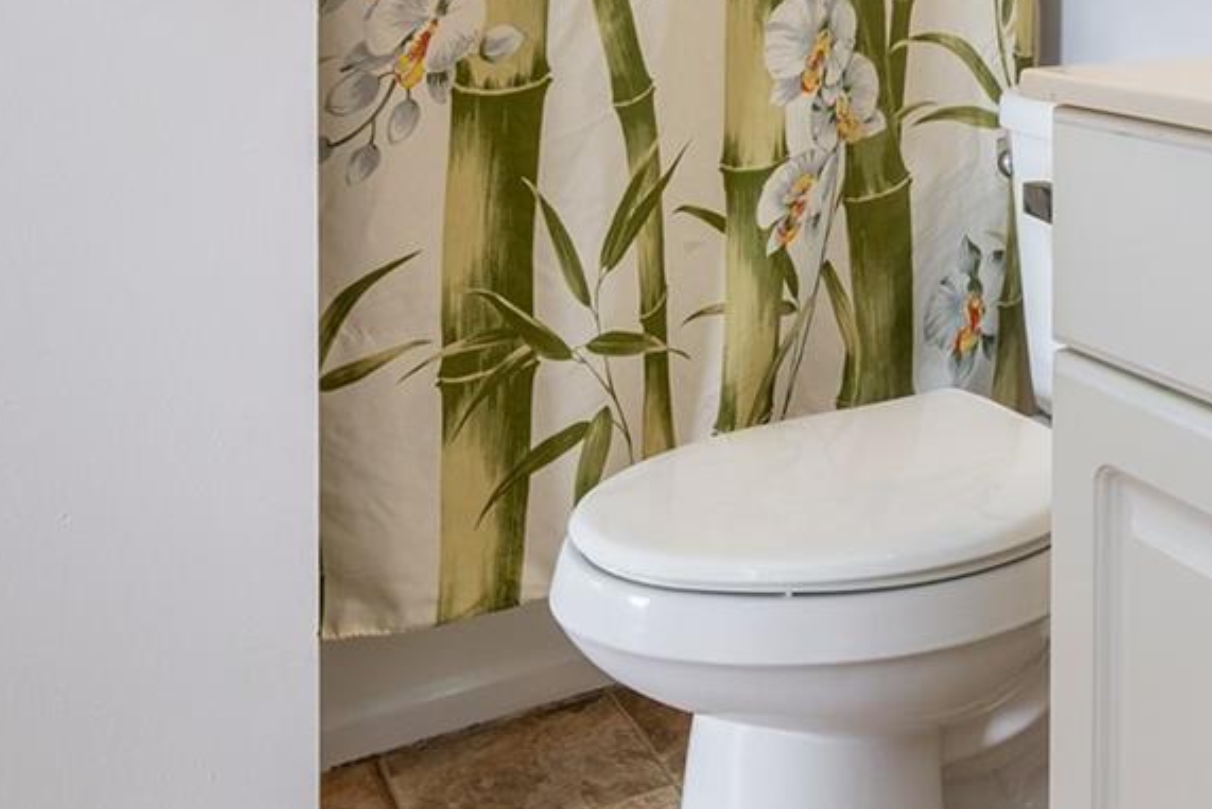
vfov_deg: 29.0
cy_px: -70
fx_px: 1414
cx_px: 972
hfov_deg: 44.1
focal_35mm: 42
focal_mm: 10
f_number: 8
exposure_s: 1/5
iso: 100
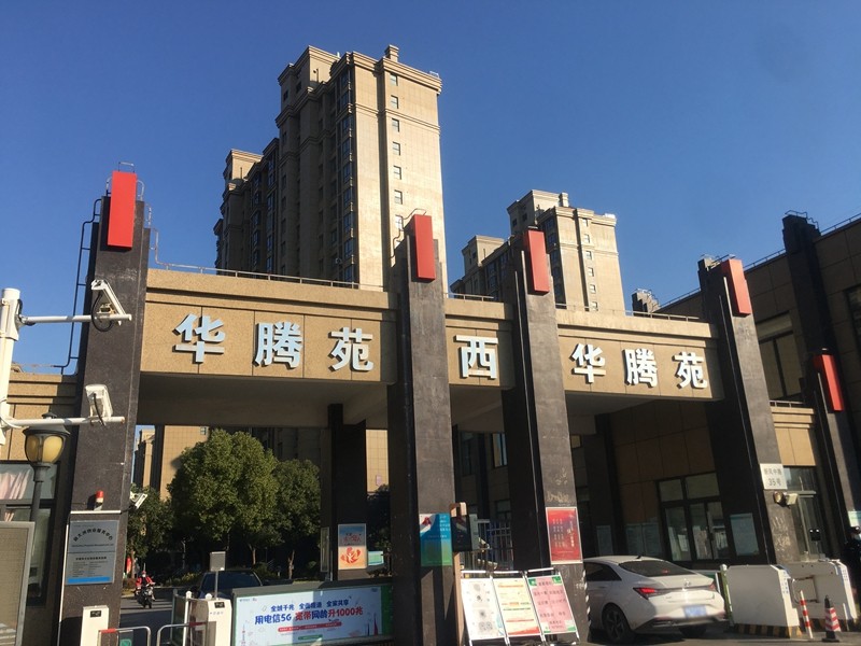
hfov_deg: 61.7
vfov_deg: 48.2
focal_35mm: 29
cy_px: 323
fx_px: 721
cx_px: 430
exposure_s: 1/1876
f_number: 2.2
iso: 25
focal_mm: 4.15
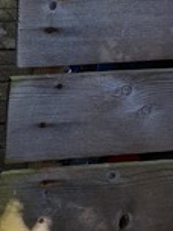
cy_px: -264
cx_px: -120
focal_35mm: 131
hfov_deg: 10.7
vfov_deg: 12.7
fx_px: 873
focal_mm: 5.4
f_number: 1.8
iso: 50
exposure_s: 1/459
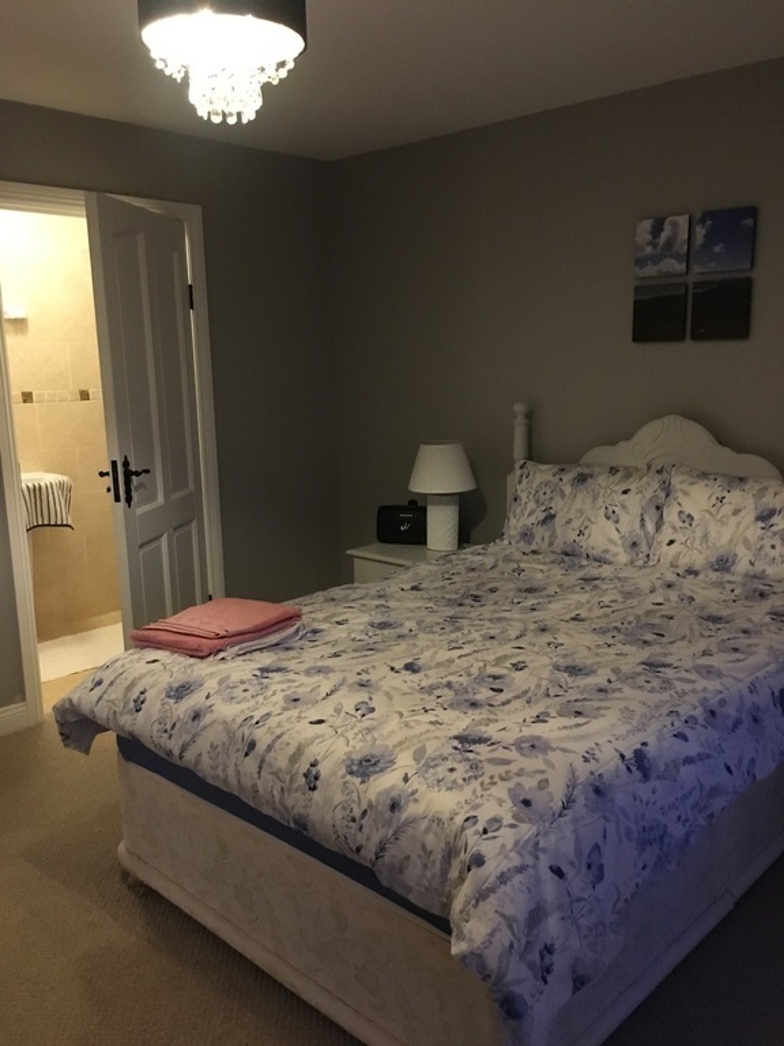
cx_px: 392
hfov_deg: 48.2
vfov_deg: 61.7
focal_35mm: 29
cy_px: 523
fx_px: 876
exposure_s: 1/17
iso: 320
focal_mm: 4.15
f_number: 2.2
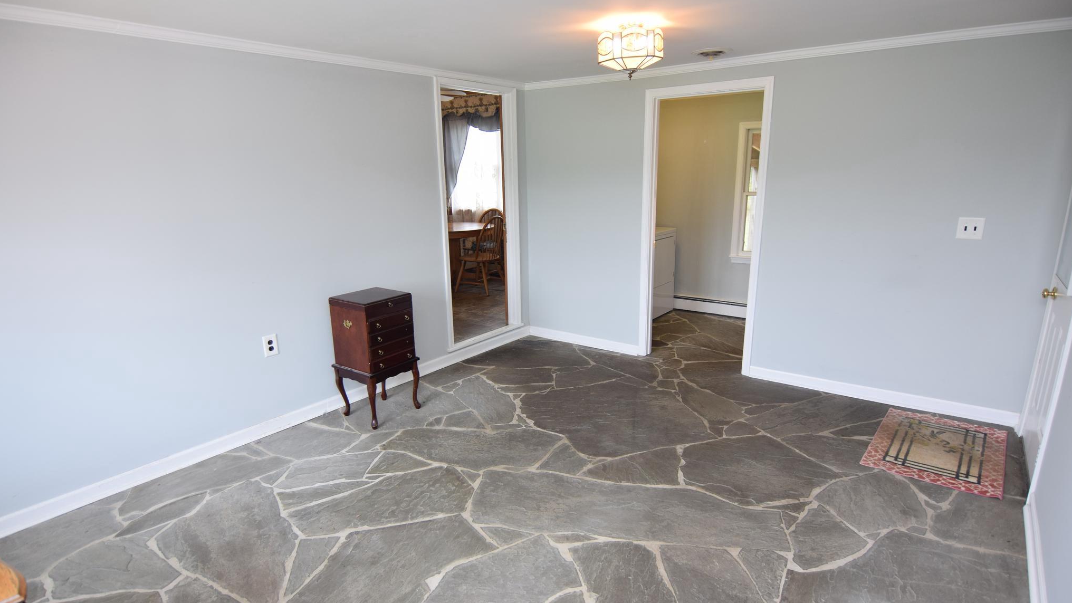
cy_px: 338
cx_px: 539
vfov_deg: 58.2
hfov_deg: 89.6
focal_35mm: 19
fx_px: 540
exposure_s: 1/100
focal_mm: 12
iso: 400
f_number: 5
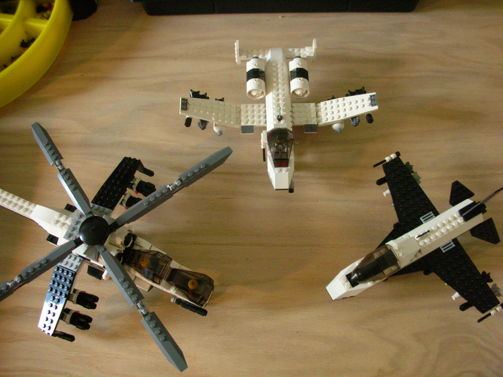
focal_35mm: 35
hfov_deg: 52.6
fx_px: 509
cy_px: 188
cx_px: 252
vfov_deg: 40.7
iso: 400
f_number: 3
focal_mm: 5.8
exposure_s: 1/41
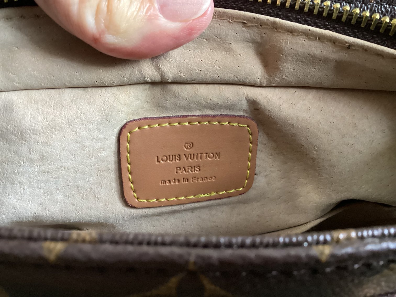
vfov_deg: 45.4
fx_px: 355
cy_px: 148
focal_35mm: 31
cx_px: 198
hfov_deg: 58.3
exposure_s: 1/40
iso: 320
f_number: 2.4
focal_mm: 3.3
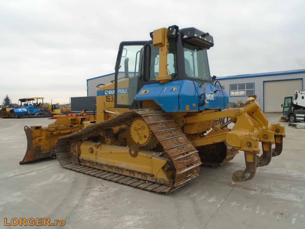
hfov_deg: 67.3
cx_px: 152
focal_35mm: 26
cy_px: 114
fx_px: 229
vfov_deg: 53.1
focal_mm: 4.6
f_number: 3.2
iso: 100
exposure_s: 1/800
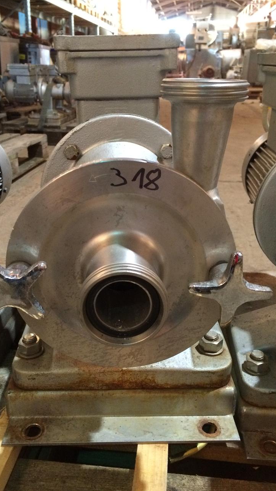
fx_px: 417
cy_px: 245
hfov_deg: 36.6
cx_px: 126
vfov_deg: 61.0
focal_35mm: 32
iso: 250
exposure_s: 1/25
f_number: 2.2
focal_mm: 4.15
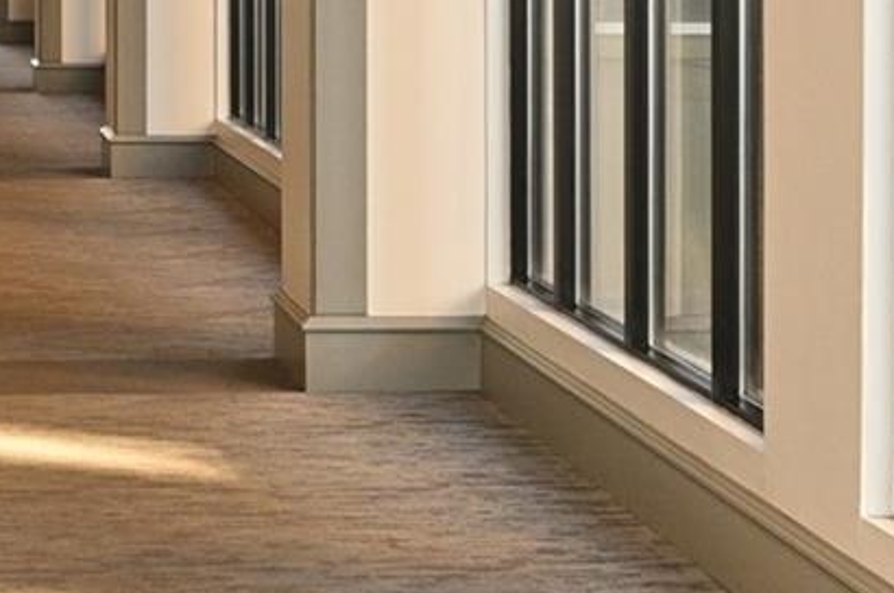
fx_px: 1860
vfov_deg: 17.6
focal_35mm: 75
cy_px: -25
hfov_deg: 26.6
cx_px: 188
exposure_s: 1/125
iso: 2200
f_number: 7.1
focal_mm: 30
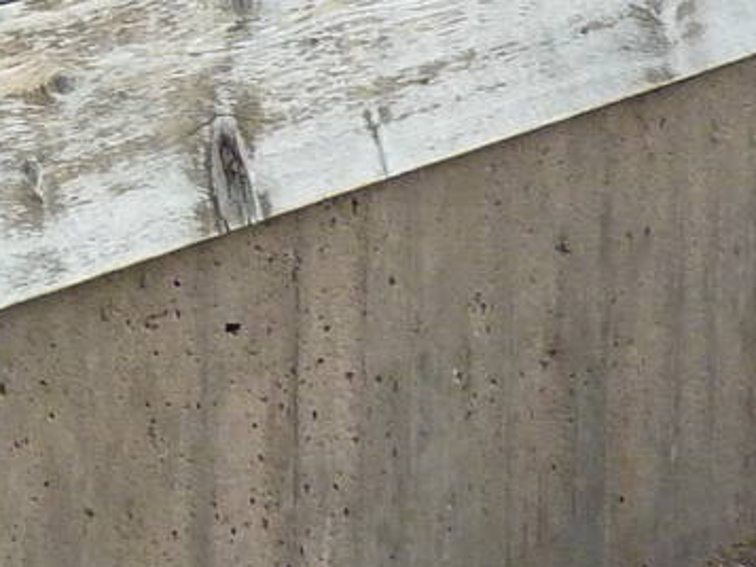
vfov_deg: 12.4
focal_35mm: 112
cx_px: -904
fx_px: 2447
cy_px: -355
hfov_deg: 13.9
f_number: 3.3
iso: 250
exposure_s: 1/500
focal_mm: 4.1
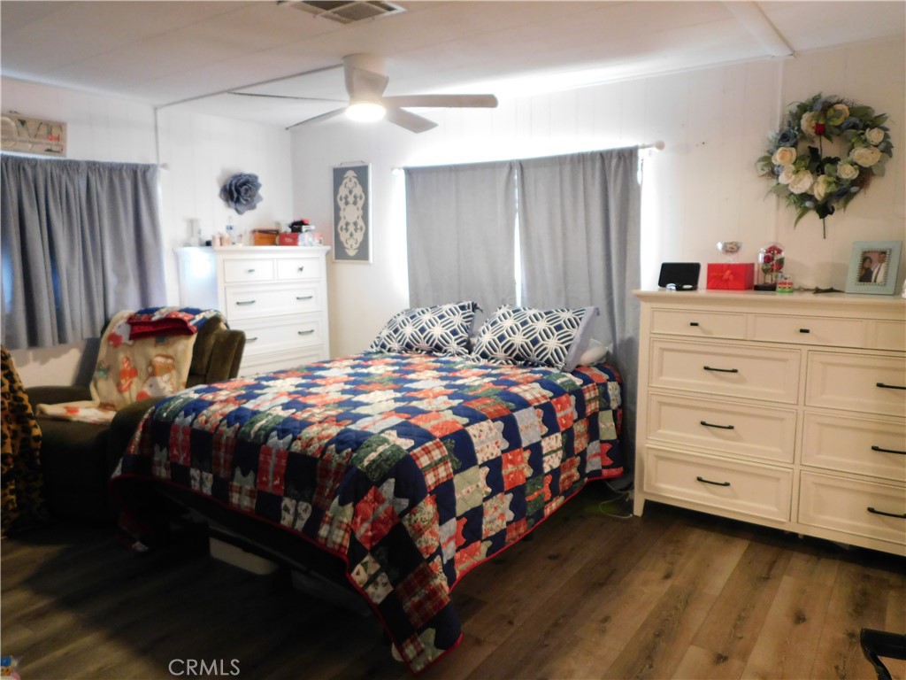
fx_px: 654
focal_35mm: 25
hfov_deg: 69.4
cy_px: 340
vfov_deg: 54.9
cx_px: 453
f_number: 3.1
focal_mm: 4.5
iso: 400
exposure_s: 1/15
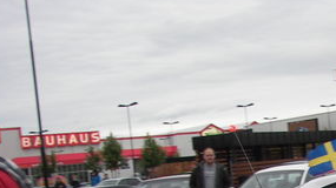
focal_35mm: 88
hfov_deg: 22.8
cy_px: 258
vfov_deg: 13.2
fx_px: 784
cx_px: 365
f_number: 2.8
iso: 64
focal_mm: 6
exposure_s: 1/160
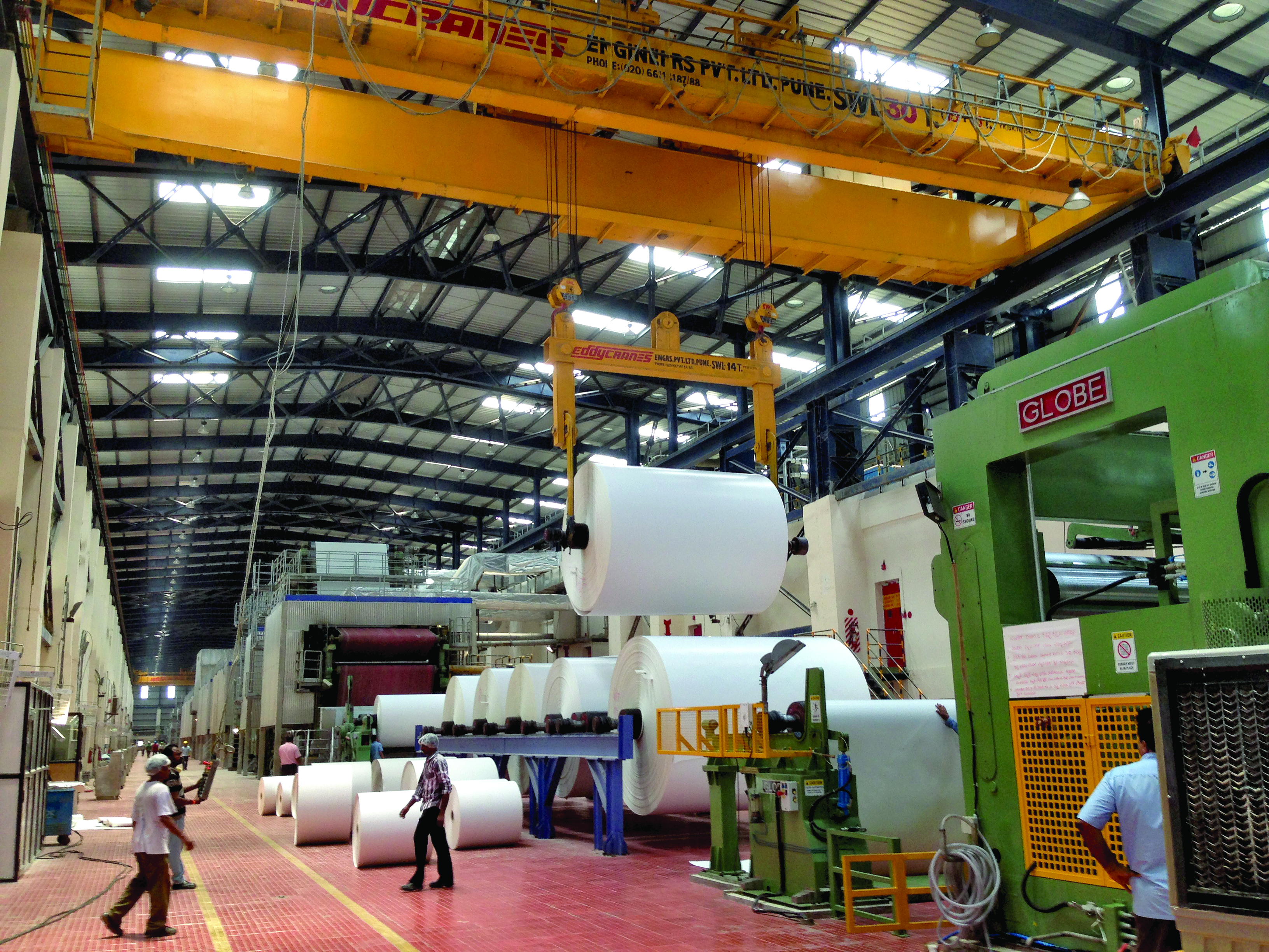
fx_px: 1210
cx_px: 634
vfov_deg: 42.9
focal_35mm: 33
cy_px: 476
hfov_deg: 55.4
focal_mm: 4.13
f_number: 2.4
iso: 64
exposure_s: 1/60
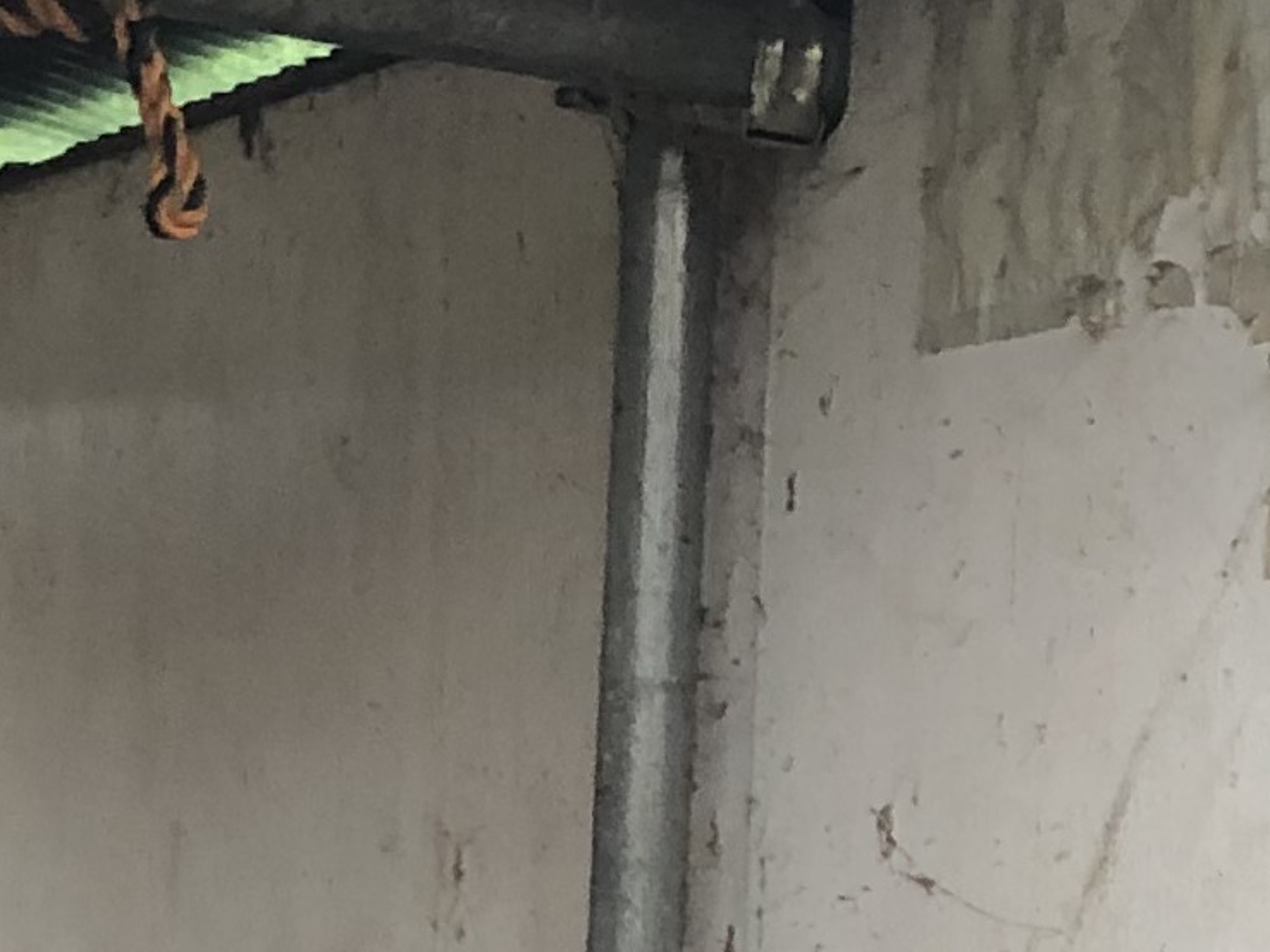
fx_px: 5611
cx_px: -81
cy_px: 1816
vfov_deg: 9.2
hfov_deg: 12.7
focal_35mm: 153
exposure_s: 1/17
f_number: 1.8
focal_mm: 3.99
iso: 40
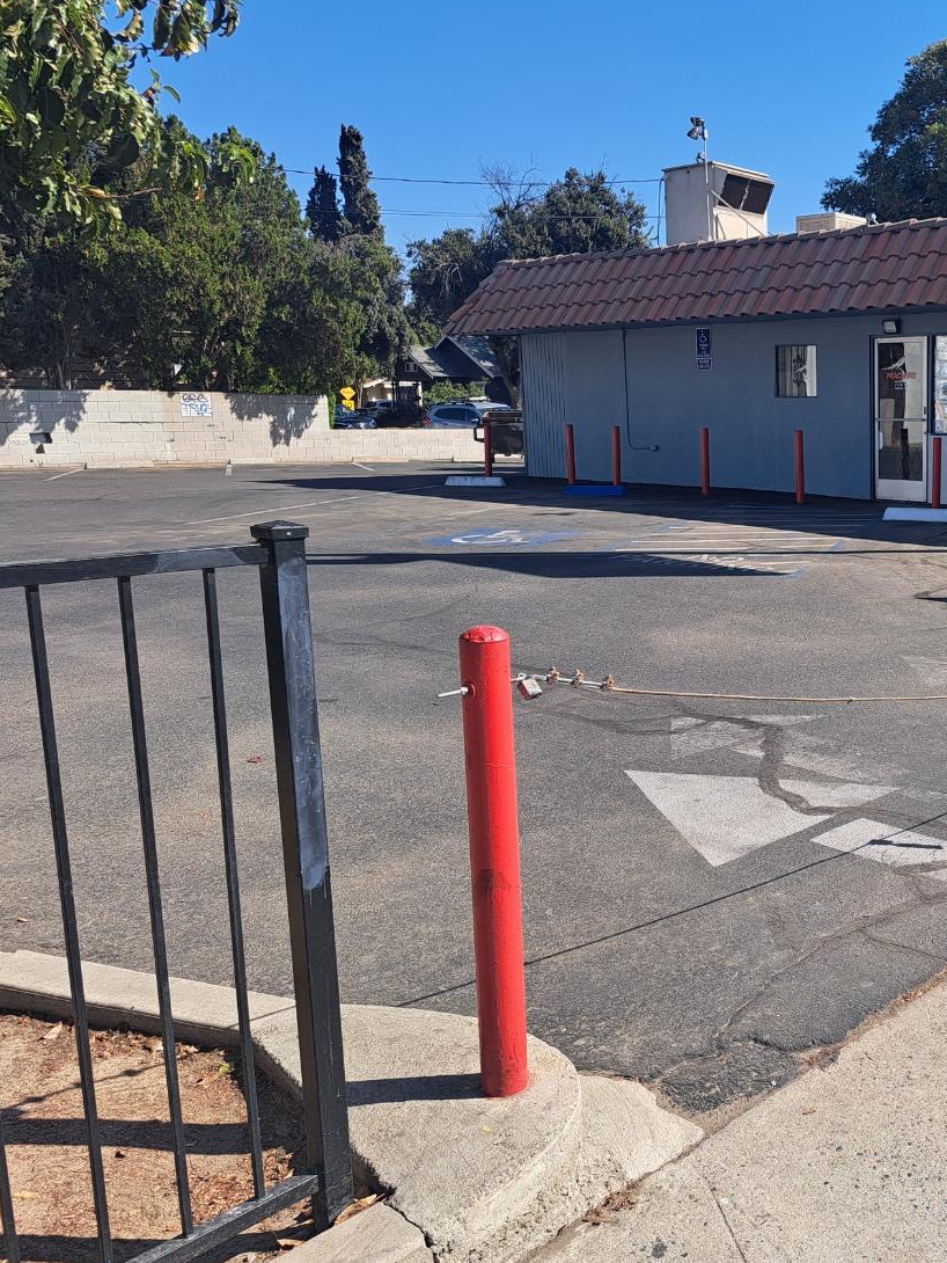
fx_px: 1203
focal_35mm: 33
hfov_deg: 39.6
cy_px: 623
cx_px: 864
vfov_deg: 55.3
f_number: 1.8
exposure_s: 1/787
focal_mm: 5.23
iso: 50
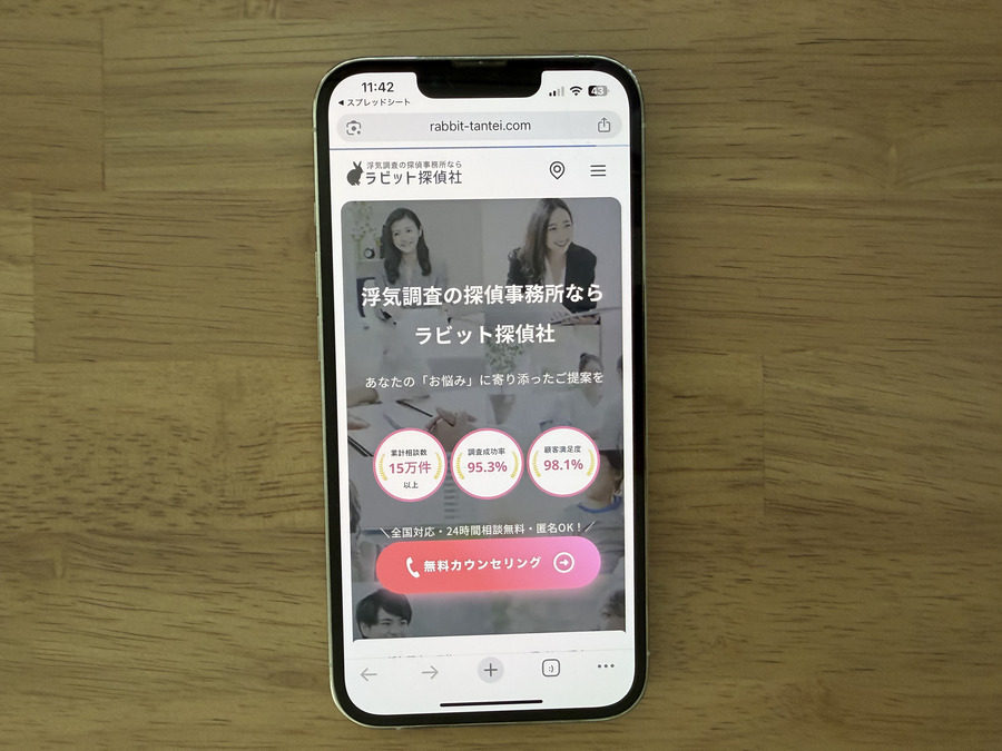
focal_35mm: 24
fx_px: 695
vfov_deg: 56.8
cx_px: 501
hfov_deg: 71.6
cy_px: 376
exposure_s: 1/80
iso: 250
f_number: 2.2
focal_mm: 2.22
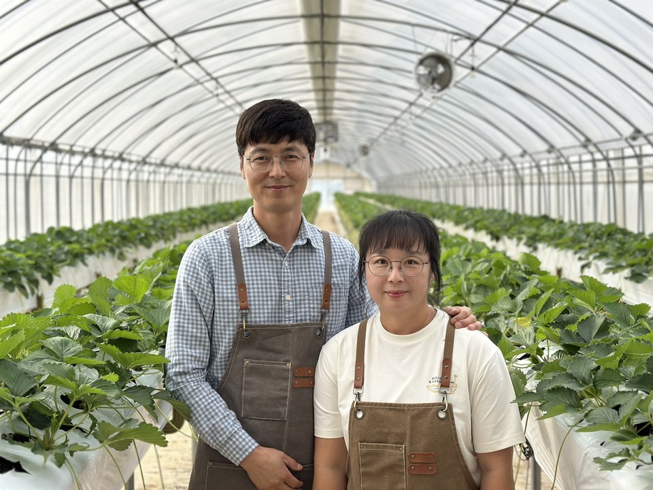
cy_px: 245
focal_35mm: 48
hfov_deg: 39.7
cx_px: 326
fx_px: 905
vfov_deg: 30.3
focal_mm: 6.86
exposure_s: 1/1289
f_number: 1.78
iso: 80
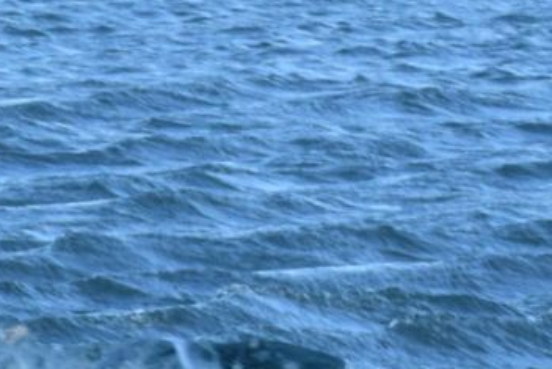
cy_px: -137
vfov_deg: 1.2
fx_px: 17041
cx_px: 411
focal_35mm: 1111
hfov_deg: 1.9
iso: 400
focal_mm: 116
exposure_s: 1/80
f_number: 25
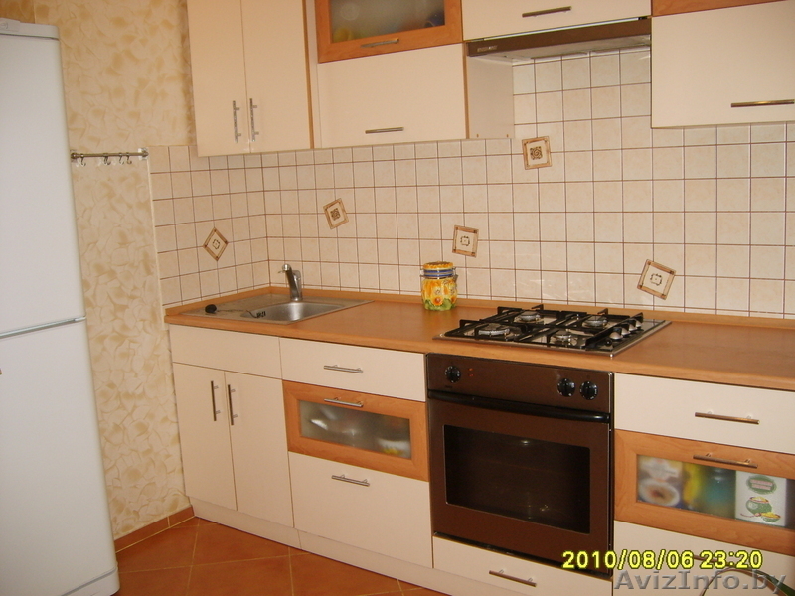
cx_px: 398
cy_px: 298
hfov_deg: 52.6
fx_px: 804
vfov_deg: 40.7
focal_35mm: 35
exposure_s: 1/45
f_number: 2.8
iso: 100
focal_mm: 5.8
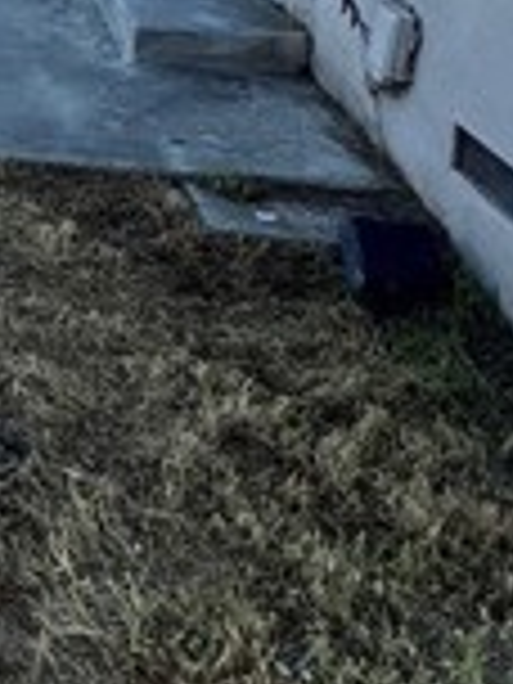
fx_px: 1166
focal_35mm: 59
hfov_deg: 20.4
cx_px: -306
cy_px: -90
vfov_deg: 29.2
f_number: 2.2
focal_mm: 2.22
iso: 40
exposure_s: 1/956
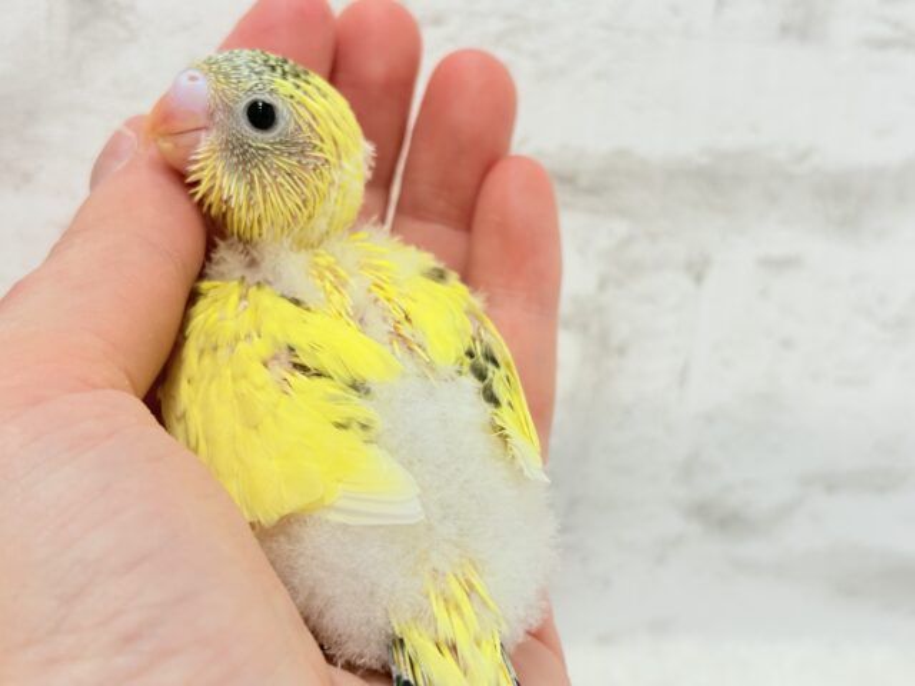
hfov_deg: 36.8
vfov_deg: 28.0
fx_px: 1375
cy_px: 343
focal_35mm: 52
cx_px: 458
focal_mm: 5.96
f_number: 1.6
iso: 50
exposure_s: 1/50
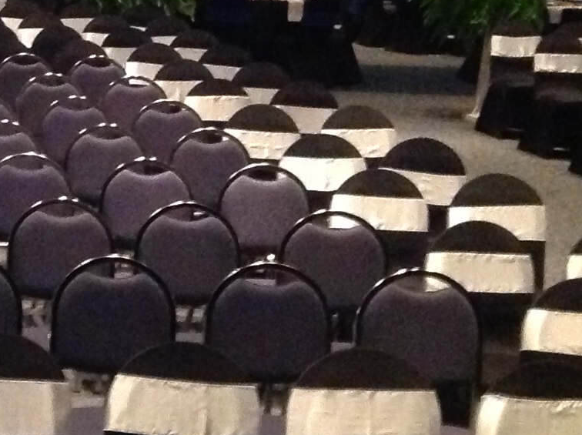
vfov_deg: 12.3
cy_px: 322
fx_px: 2015
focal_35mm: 120
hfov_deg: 15.0
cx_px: -335
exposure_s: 1/15
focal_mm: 4.28
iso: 800
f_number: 2.4
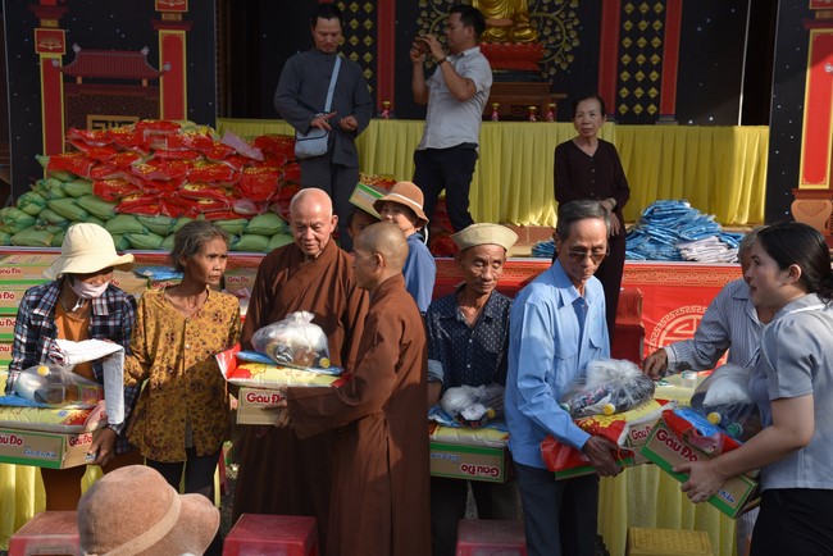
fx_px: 1273
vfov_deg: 24.6
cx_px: 416
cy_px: 278
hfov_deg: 36.2
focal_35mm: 55
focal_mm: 55
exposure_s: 1/250
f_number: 8
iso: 250
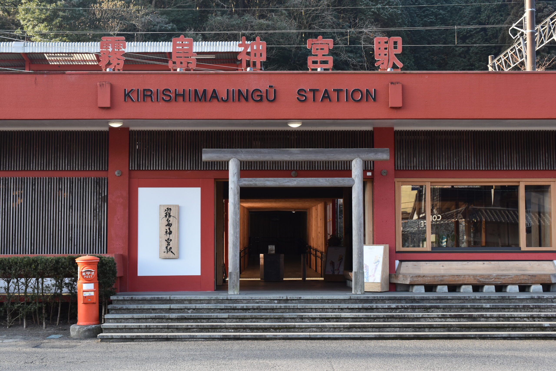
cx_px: 278
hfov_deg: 33.4
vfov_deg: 22.6
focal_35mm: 60
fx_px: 927
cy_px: 186
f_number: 7.1
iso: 400
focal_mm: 40
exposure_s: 1/200
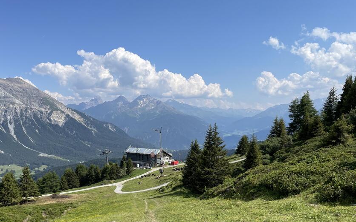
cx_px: 158
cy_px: 147
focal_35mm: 34
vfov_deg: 36.9
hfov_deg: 56.6
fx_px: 330
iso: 32
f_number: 1.6
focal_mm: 4.2
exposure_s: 1/3861
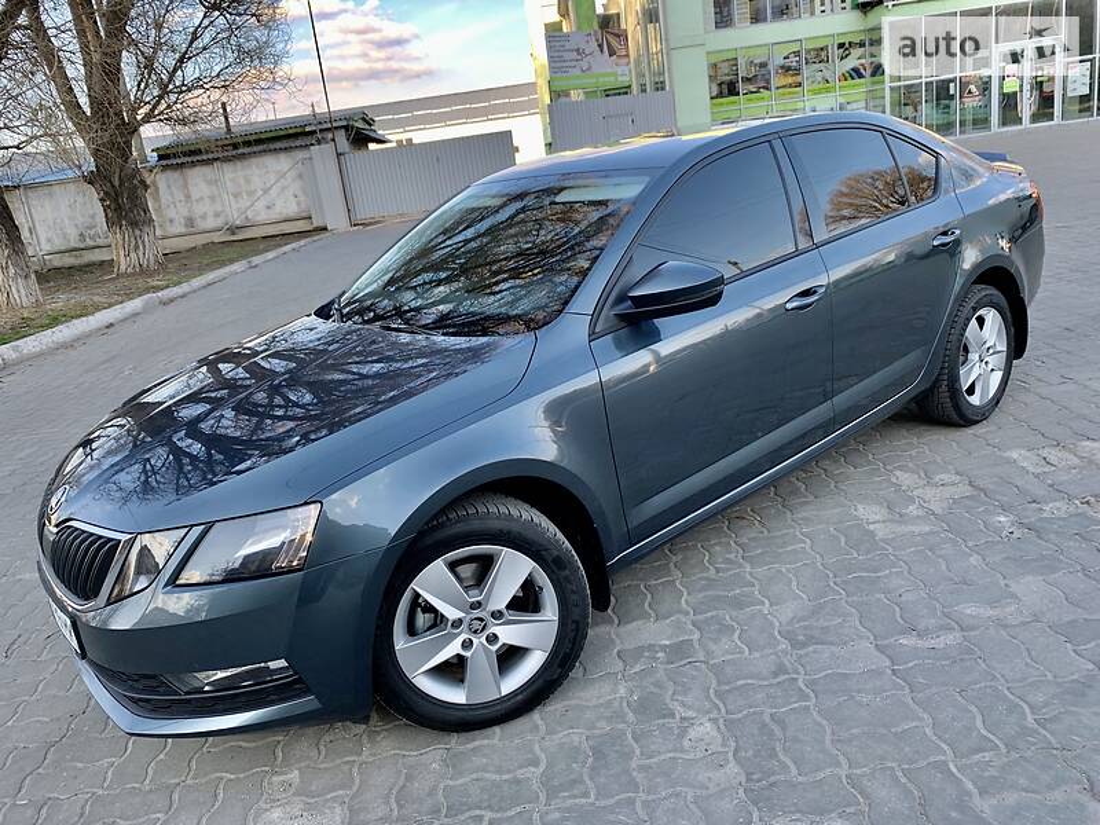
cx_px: 550
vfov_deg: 53.1
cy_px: 412
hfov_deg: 67.3
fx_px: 826
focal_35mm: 26
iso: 25
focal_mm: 4.2
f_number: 1.8
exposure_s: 1/154
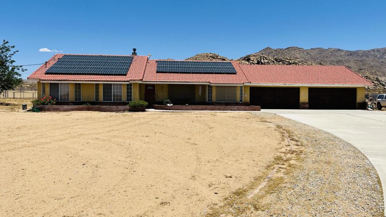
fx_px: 328
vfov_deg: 36.7
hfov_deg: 60.9
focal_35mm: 32
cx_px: 207
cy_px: 102
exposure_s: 1/7463
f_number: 1.5
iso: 50
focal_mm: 5.7
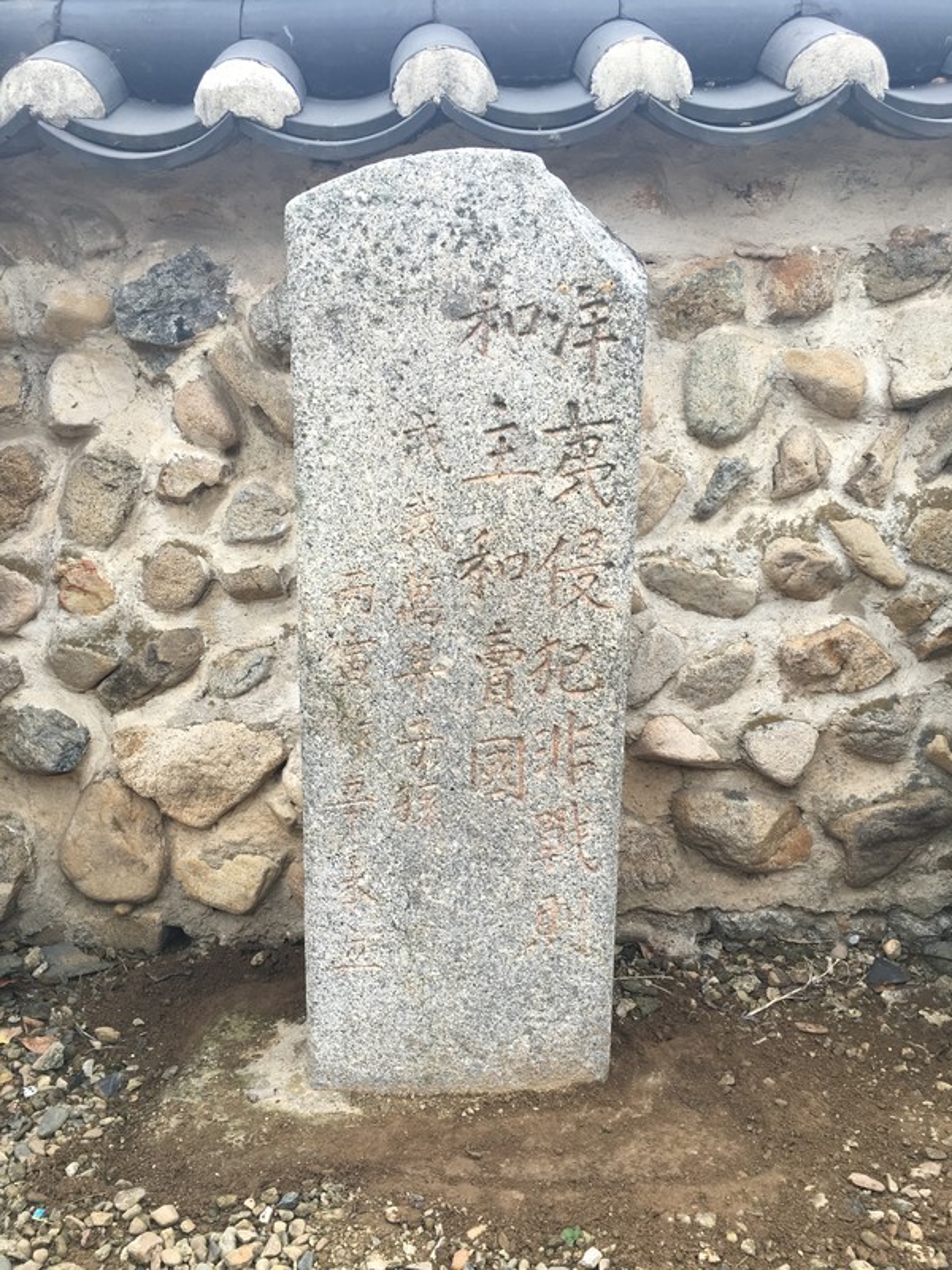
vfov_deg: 61.7
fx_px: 1063
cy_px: 635
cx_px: 476
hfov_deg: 48.2
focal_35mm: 29
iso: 25
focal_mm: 4.15
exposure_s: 1/150
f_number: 2.2
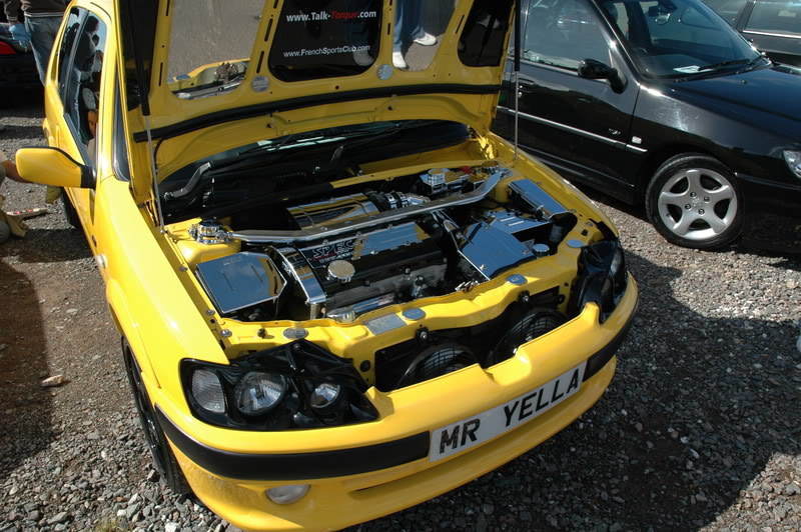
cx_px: 400
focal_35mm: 27
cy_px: 266
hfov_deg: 67.4
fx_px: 600
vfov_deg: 47.9
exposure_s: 1/320
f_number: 9
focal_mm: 18
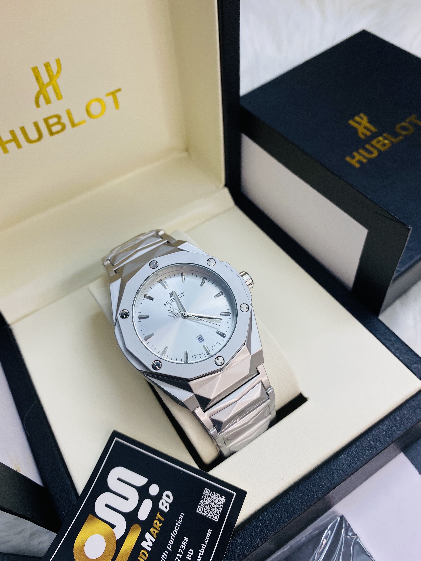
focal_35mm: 26
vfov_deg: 67.3
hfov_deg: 53.1
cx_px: 210
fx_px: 422
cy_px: 280
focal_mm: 4.25
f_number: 1.8
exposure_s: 1/100
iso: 40
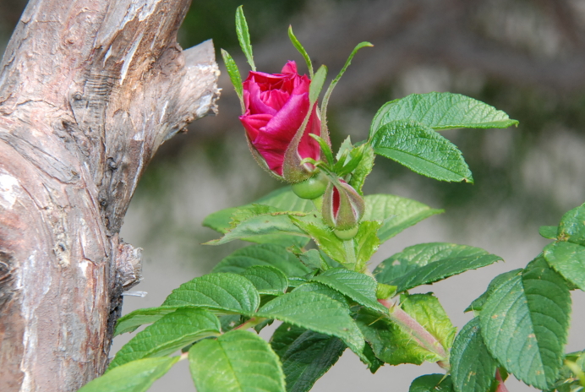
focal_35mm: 520
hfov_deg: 4.0
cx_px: 325
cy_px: 182
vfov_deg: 2.7
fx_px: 8464
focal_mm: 300
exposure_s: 1/200
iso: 800
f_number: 14
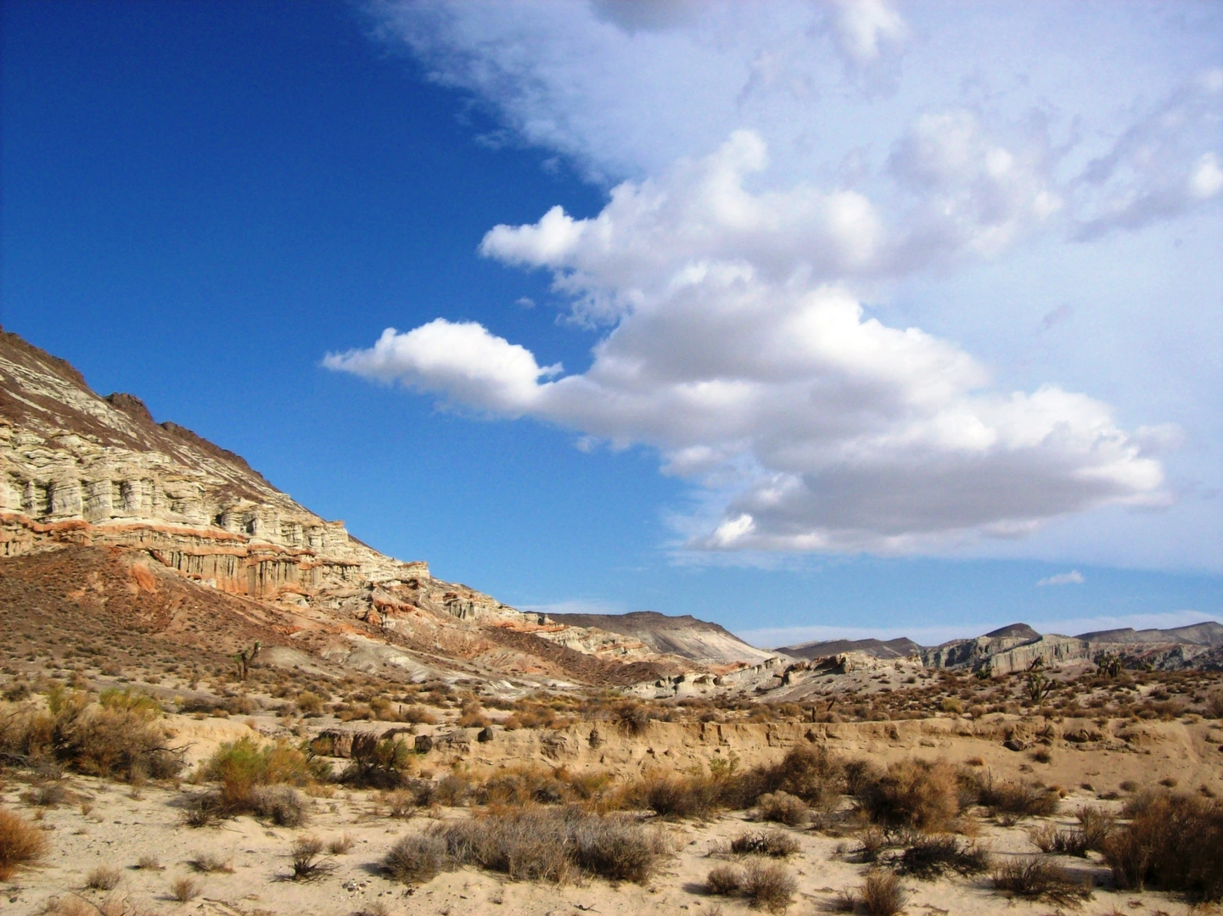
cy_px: 458
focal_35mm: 36
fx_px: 1272
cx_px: 612
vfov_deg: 39.6
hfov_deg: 51.4
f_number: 4.8
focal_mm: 6
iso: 80
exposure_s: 1/816
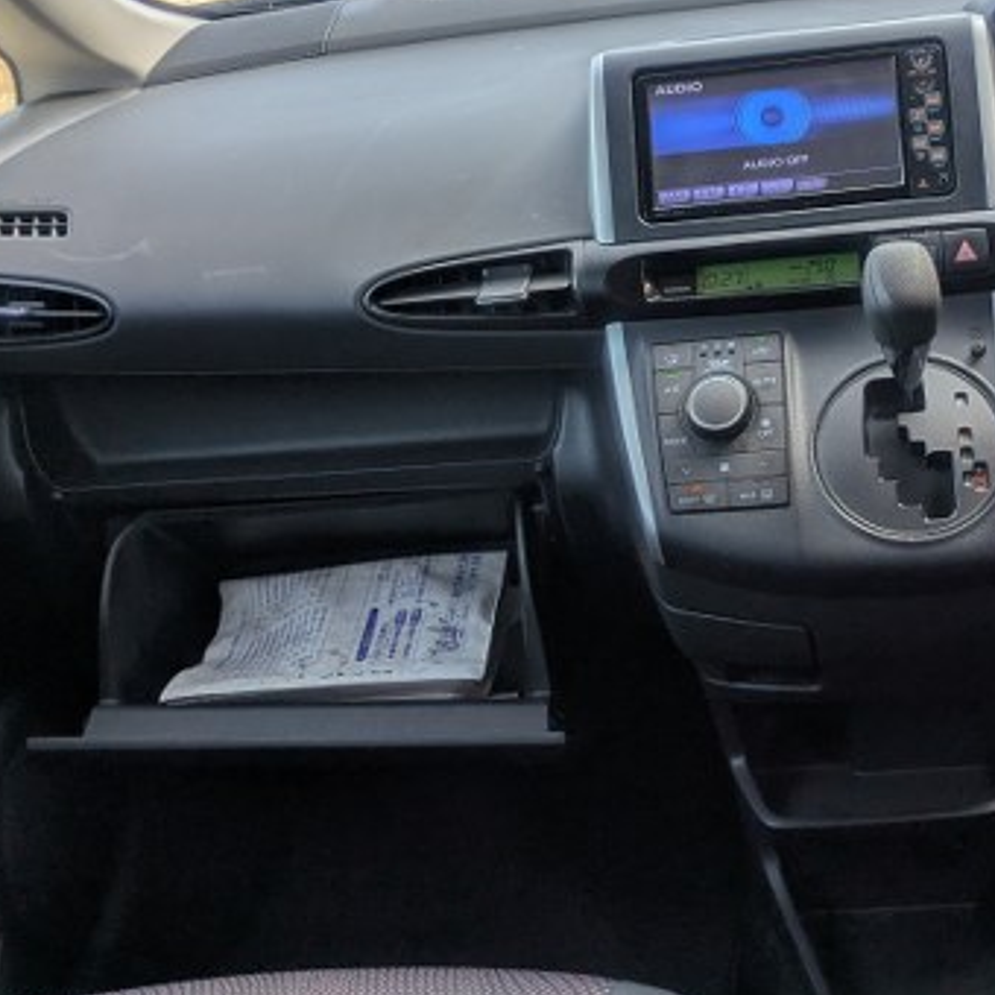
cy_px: 319
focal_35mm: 52
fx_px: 1691
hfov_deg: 32.3
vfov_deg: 32.5
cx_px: 727
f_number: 1.89
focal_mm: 5.43
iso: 42
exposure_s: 1/287
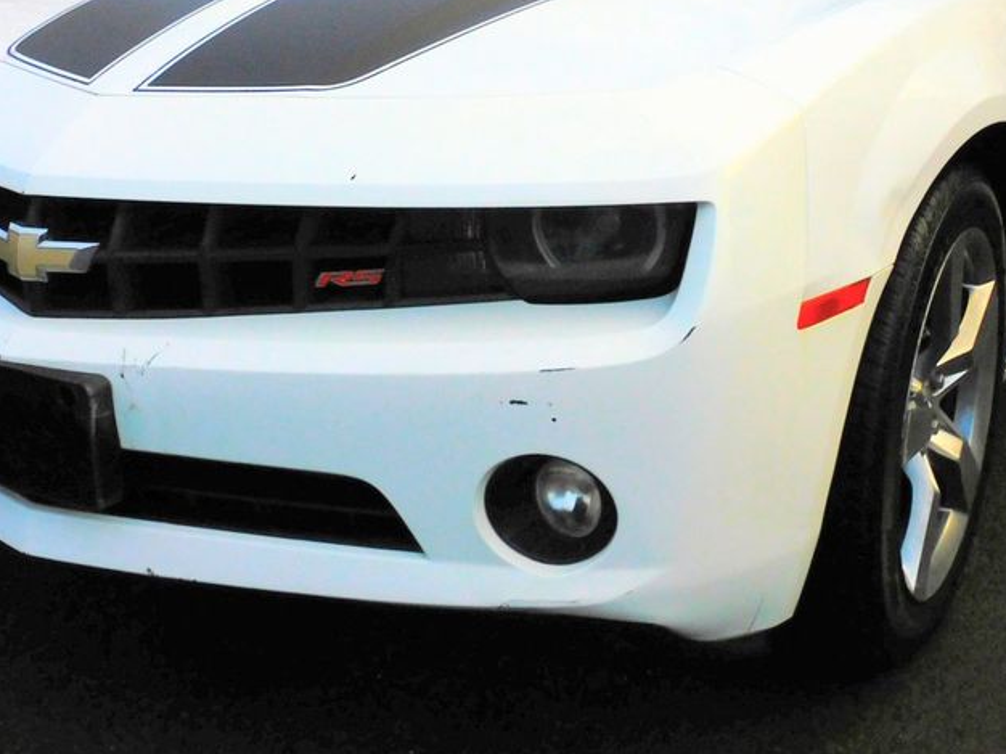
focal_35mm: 54
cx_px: 537
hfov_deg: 35.5
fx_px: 1569
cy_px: 166
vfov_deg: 26.6
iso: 125
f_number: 3.6
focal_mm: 5.9
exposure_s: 1/640
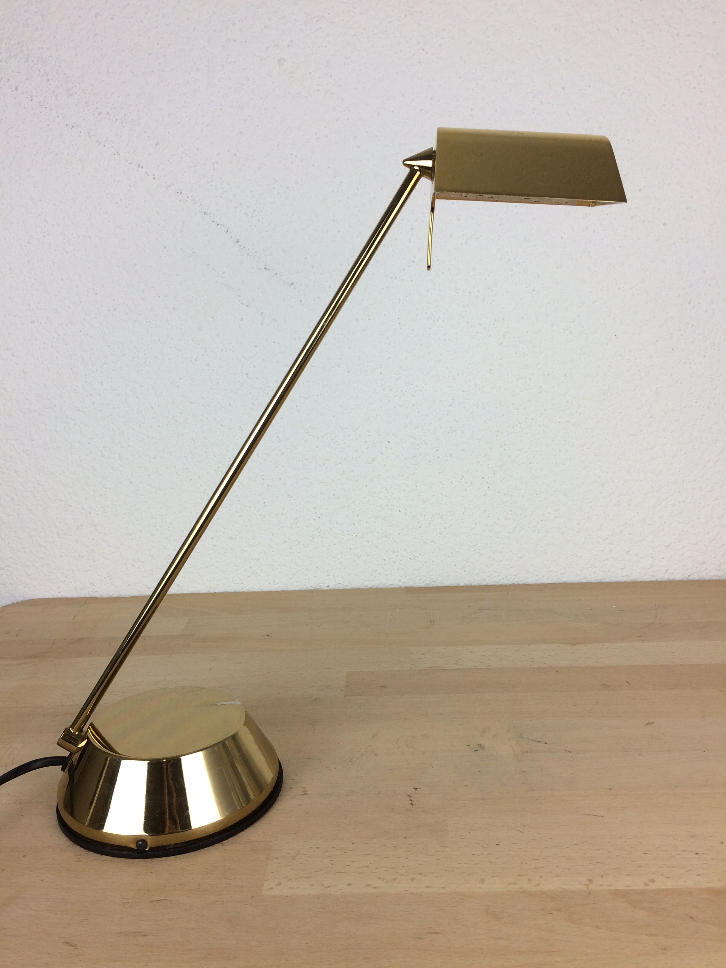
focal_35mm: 29
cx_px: 363
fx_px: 811
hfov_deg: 48.2
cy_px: 484
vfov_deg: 61.7
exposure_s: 1/100
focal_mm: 4.15
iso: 40
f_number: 2.2
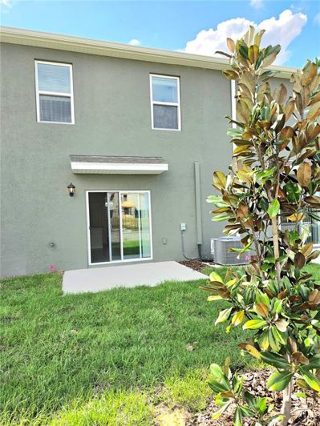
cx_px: 160
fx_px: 283
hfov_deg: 58.9
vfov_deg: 73.9
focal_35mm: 23
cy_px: 213
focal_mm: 6.3
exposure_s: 1/769
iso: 12
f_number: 1.7
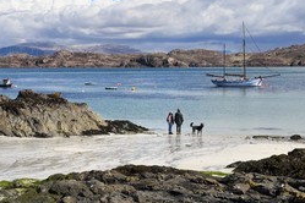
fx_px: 686
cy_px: 110
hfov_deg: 24.9
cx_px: 96
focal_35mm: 81
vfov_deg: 16.9
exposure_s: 1/250
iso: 200
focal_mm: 48
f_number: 16
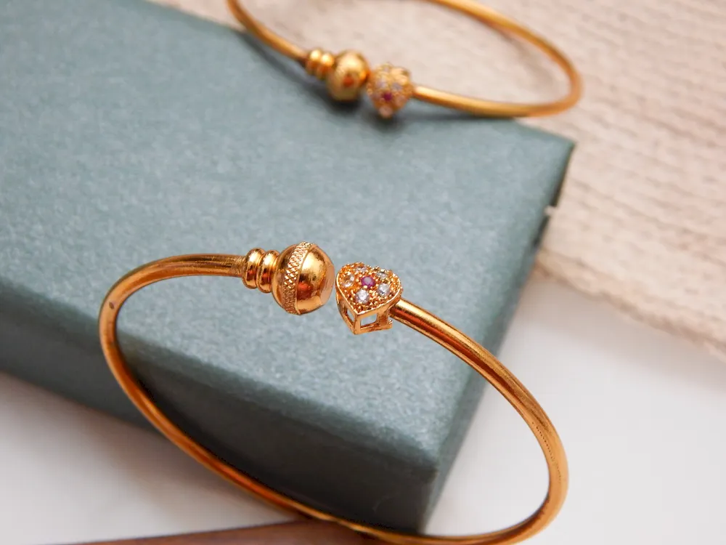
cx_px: 363
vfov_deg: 24.0
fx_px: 1279
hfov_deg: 31.7
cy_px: 272
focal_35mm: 61
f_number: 4
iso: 400
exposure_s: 1/25
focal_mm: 10.9
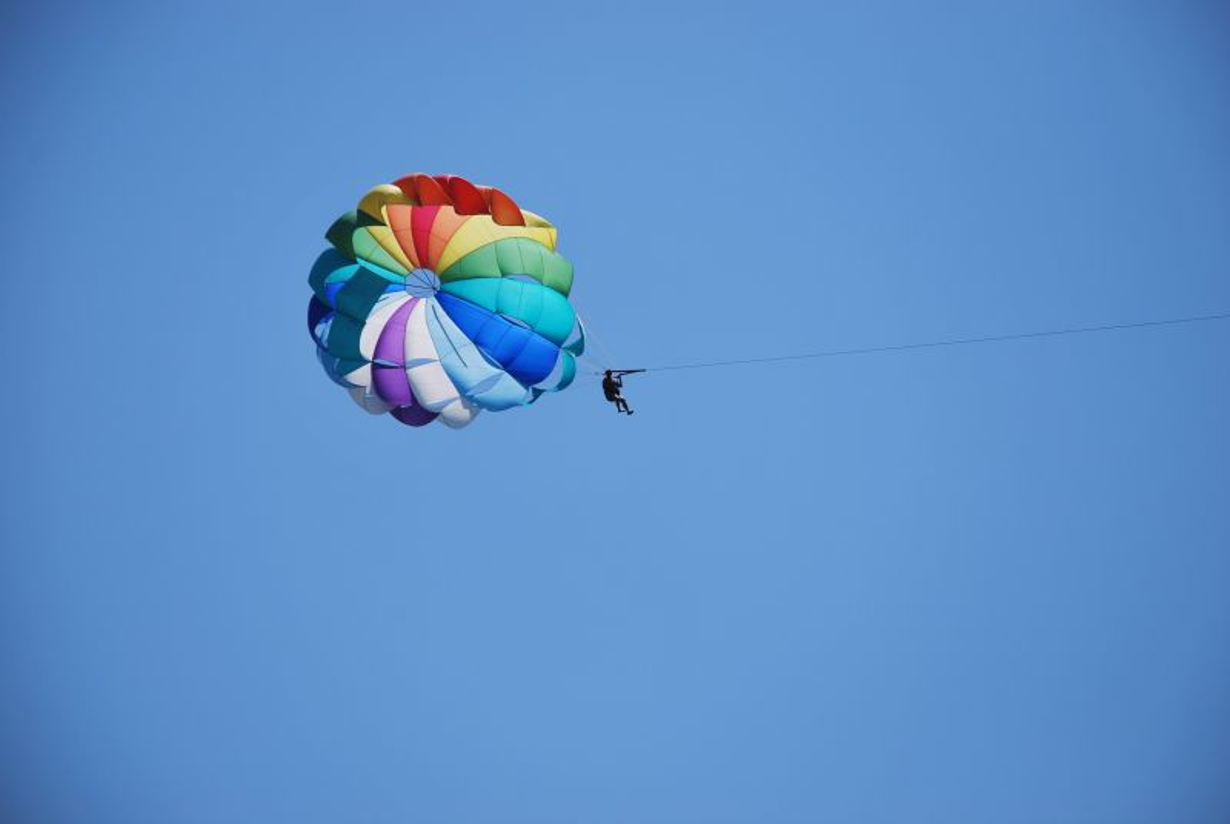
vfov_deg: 8.7
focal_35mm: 158
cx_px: 615
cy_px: 412
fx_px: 5389
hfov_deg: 13.0
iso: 100
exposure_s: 1/800
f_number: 7.1
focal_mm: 105
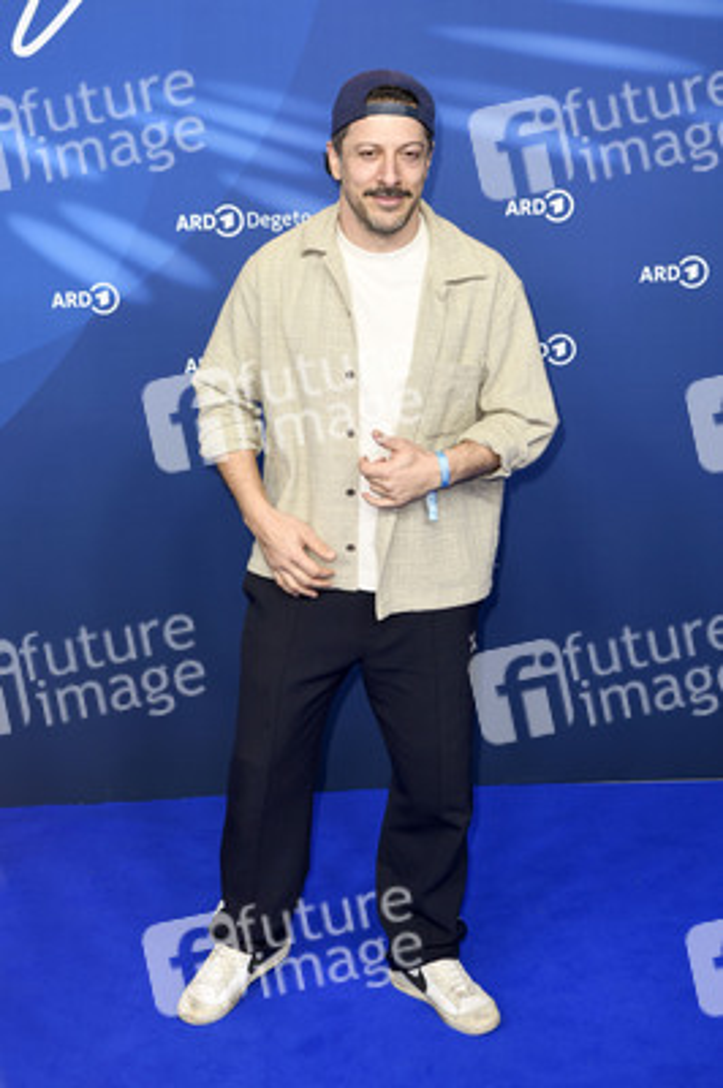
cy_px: 544
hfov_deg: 24.2
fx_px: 1690
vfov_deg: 35.7
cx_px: 362
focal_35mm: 56
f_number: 4
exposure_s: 1/320
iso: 800
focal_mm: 56
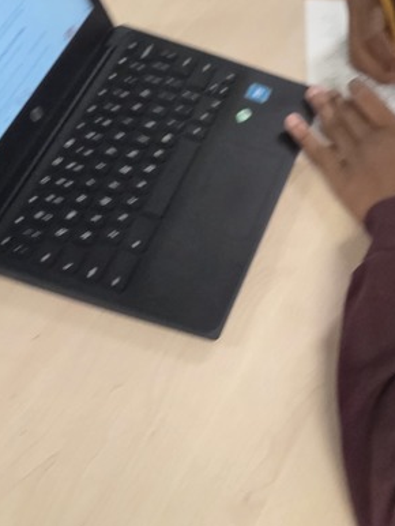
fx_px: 927
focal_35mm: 61
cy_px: 251
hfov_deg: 23.2
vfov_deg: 31.7
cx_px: 379
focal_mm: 5.4
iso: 640
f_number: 1.8
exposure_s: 1/120
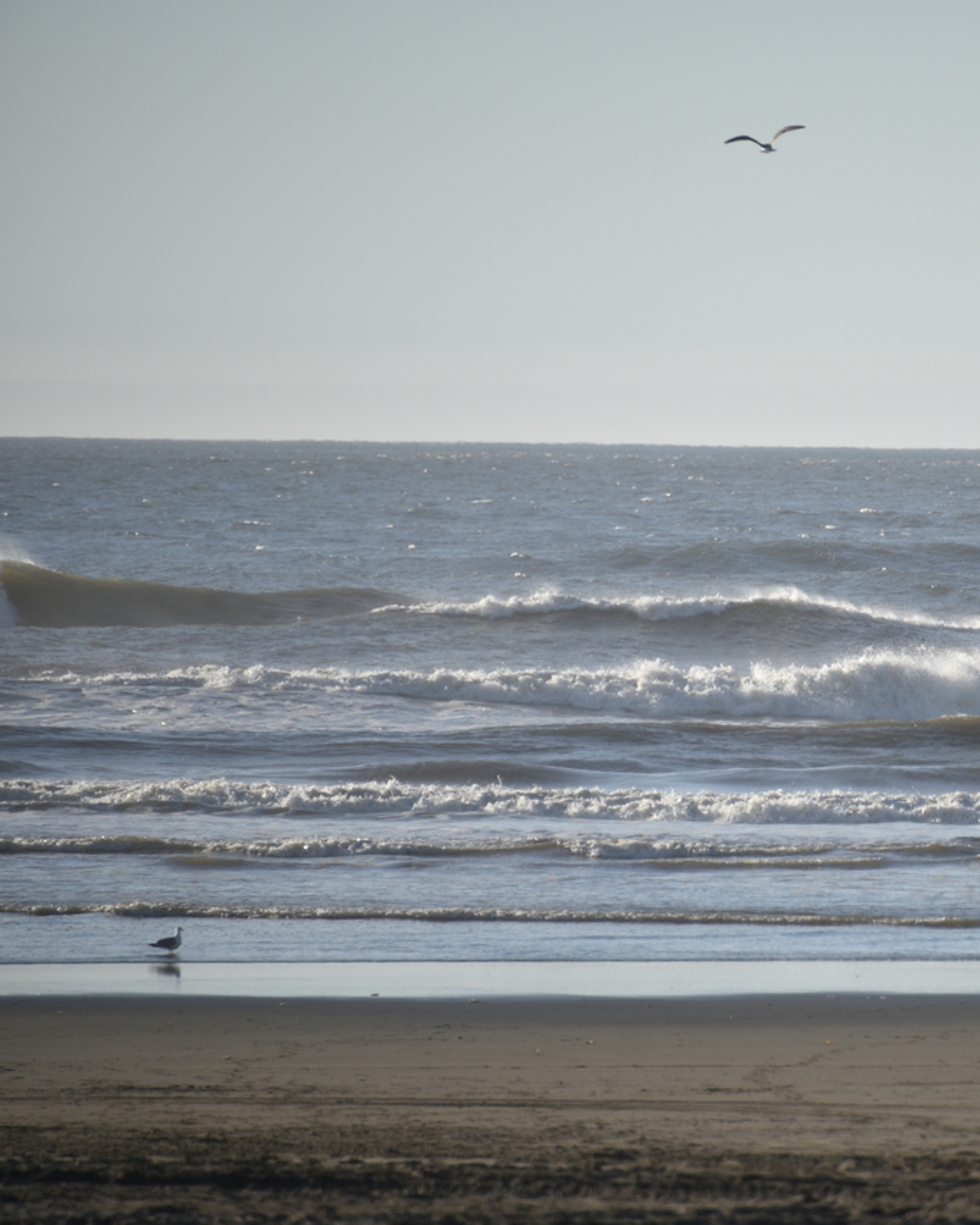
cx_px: 912
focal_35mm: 424
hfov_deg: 3.6
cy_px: 614
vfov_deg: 4.6
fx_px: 15372
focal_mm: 300
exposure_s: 1/640
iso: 100
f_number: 6.3
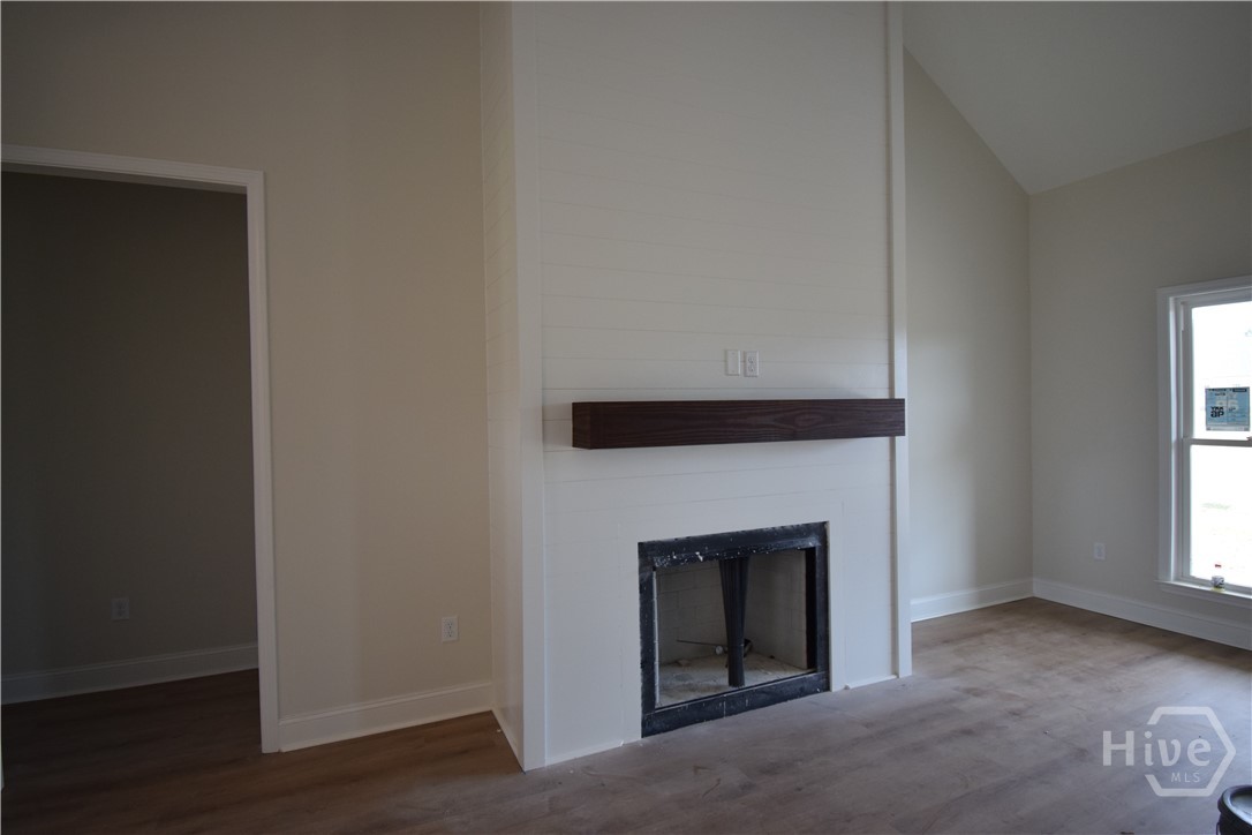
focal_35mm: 18
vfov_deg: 67.4
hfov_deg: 90.0
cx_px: 626
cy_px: 418
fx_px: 626
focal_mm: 12
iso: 640
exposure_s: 1/125
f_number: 4.8
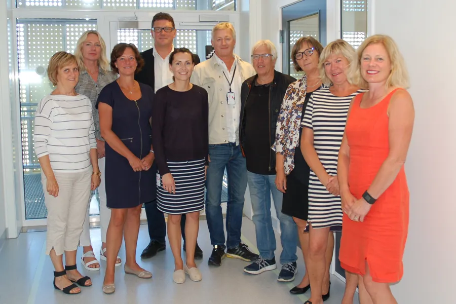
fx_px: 418
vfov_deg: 40.0
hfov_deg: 57.2
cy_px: 152
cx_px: 228
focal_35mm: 33
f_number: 3.8
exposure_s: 1/60
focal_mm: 22
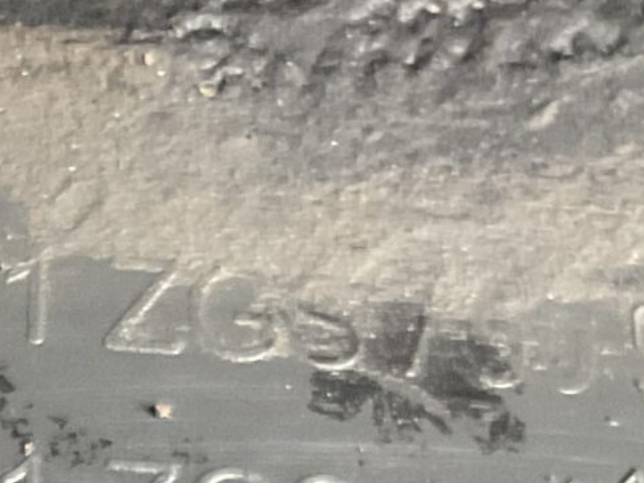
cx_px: -82
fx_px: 2847
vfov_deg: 9.3
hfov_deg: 12.7
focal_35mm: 153
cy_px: 817
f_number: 1.8
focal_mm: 3
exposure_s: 1/33
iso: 320
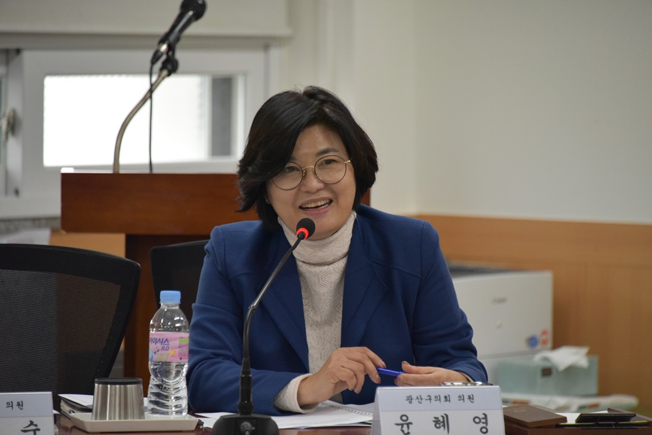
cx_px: 326
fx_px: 5434
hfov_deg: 6.9
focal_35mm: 300
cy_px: 218
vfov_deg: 4.6
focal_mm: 300
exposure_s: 1/320
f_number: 5.6
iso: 5000
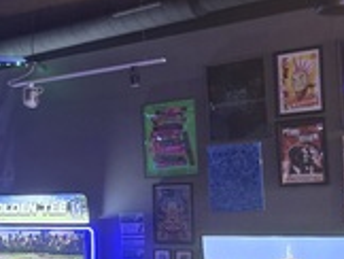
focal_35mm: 85
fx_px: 846
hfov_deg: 20.1
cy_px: 151
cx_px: -161
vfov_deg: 17.4
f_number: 1.7
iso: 1600
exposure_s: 1/60
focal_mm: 6.3
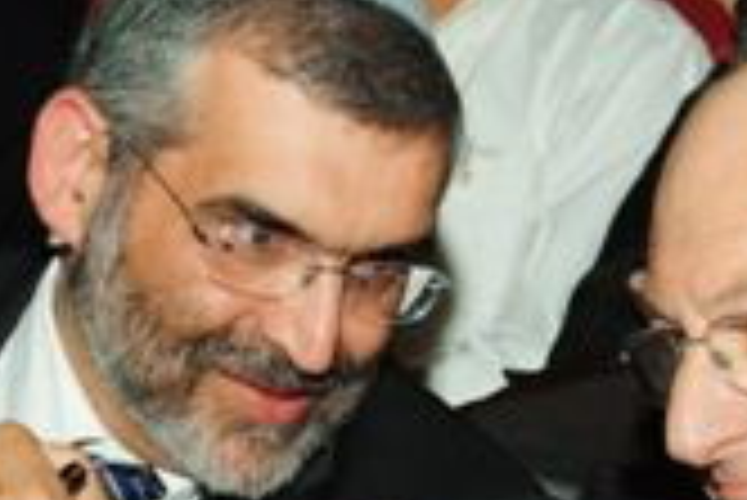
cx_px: 378
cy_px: 736
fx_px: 3115
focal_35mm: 150
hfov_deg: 13.7
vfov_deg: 9.0
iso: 500
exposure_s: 1/100
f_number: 5.6
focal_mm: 26
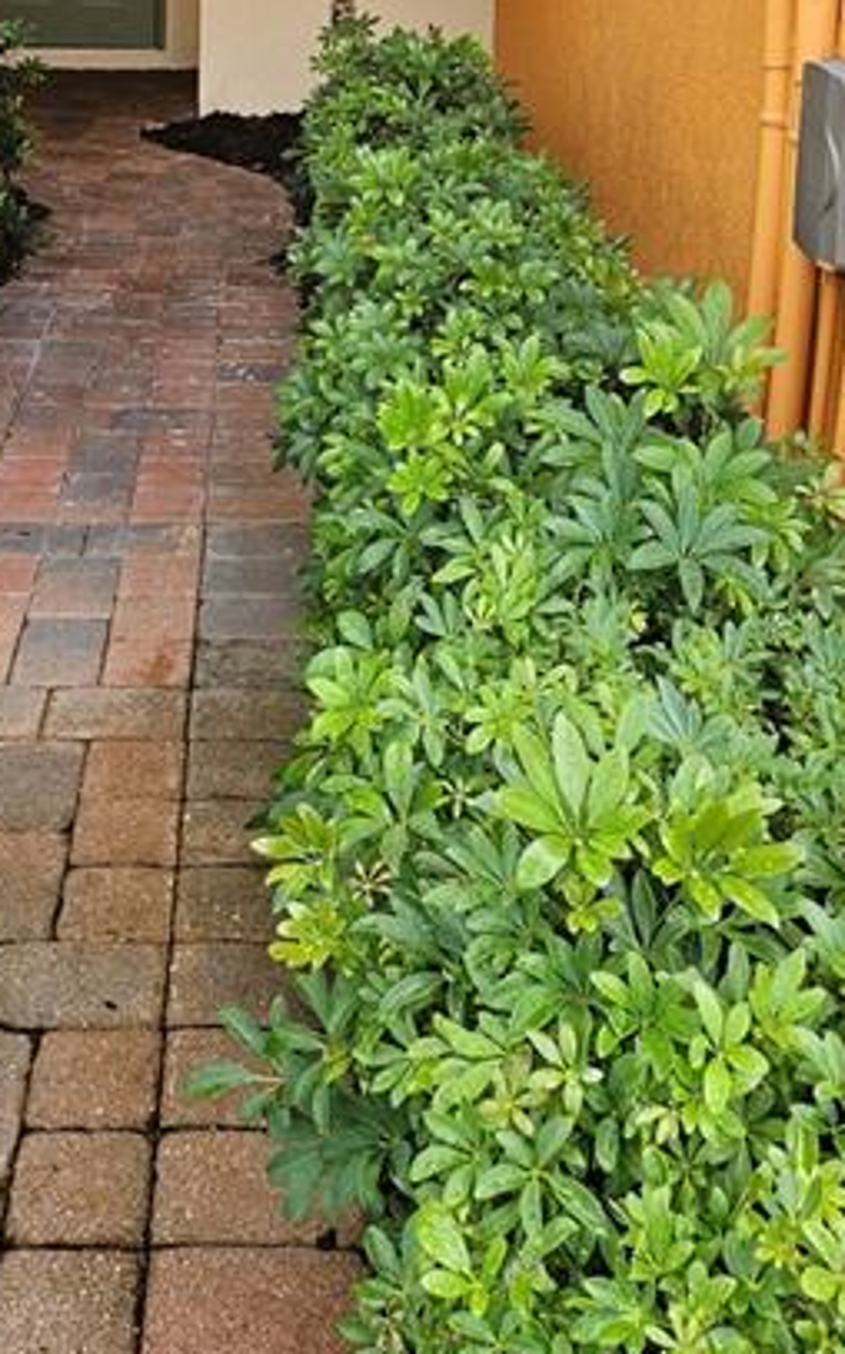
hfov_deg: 27.8
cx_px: 269
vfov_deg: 40.1
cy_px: 126
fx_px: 1697
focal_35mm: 46
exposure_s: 1/127
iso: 25
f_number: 1.8
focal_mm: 5.4
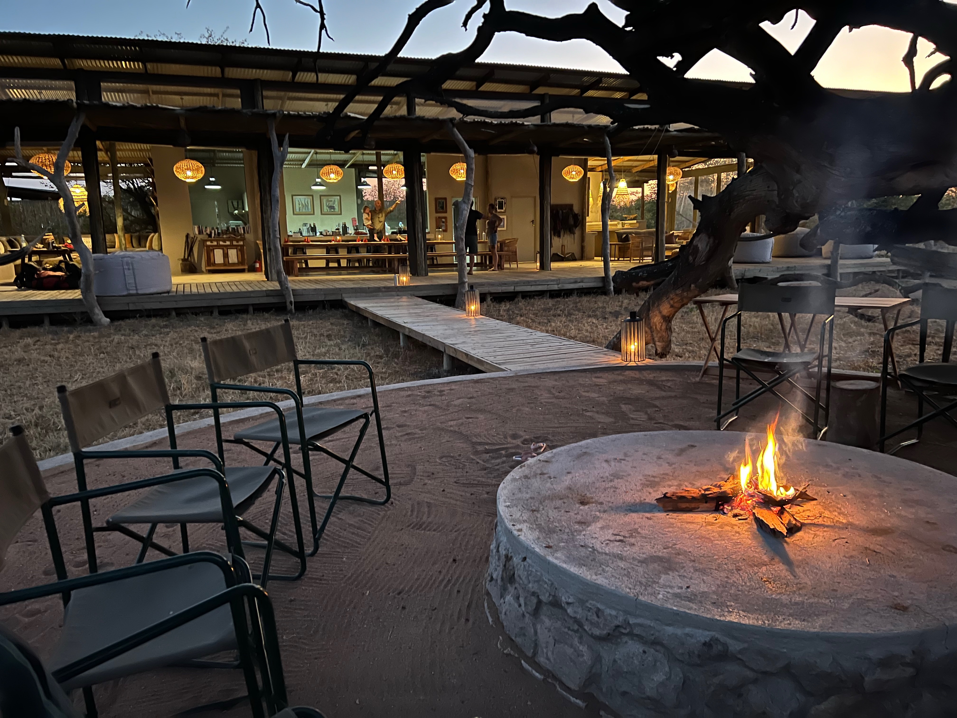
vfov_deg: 53.1
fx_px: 719
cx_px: 478
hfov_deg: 67.3
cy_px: 359
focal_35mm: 26
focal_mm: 5.7
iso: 1250
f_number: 1.5
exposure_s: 1/23
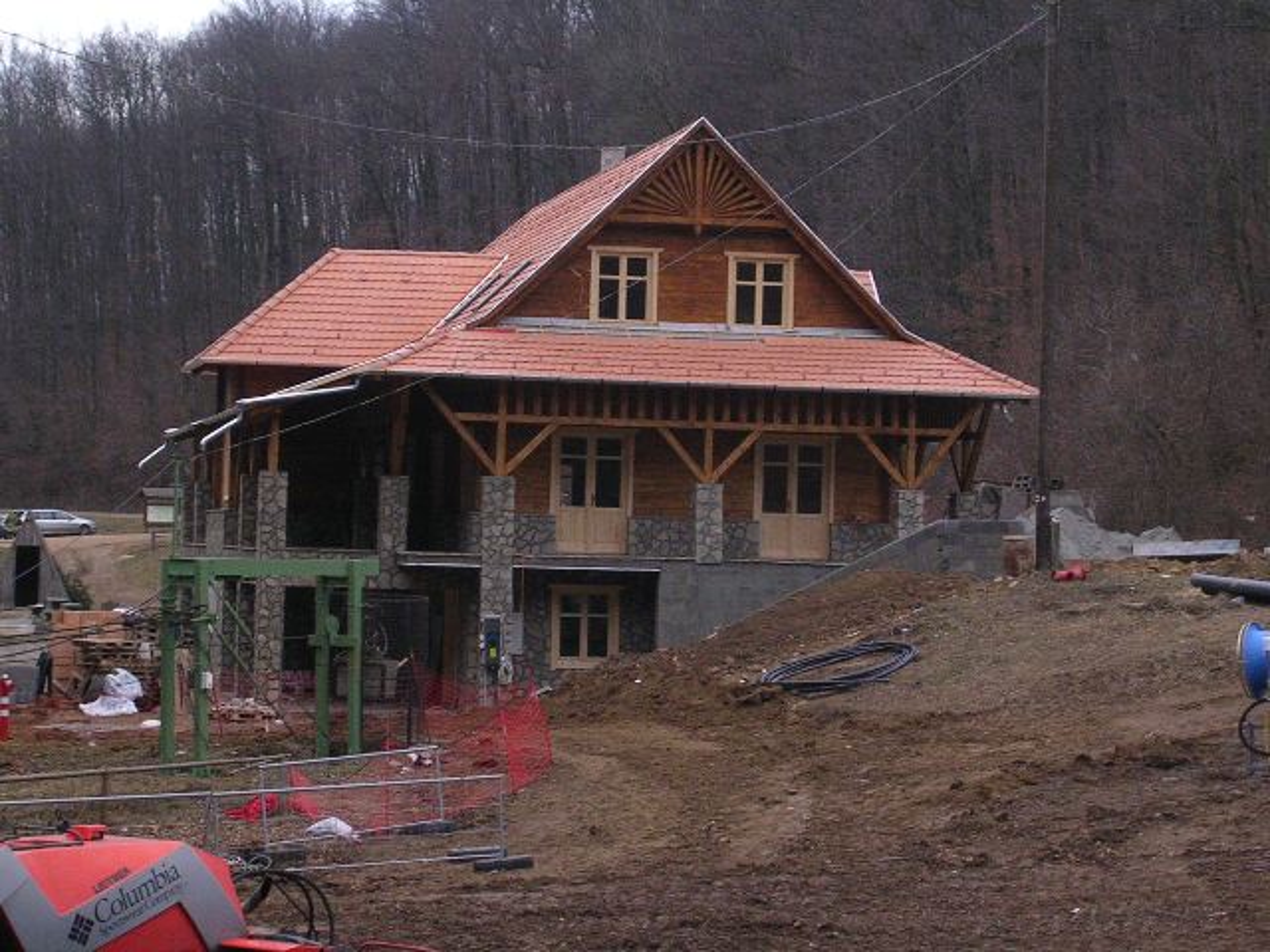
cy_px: 476
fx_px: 3669
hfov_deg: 19.6
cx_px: 635
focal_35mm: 100
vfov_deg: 14.8
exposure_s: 1/60.1
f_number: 4.5
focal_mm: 15.2
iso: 163
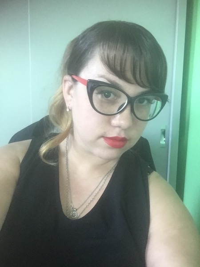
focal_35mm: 31
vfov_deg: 58.4
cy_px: 134
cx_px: 100
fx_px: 239
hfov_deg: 45.4
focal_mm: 2.65
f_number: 2.2
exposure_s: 1/20
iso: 250
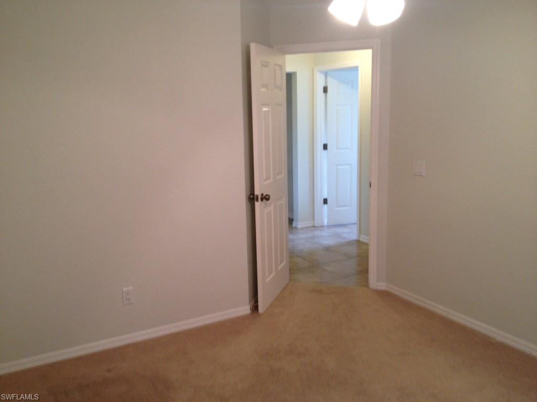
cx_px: 268
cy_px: 201
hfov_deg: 52.6
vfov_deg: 40.7
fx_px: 543
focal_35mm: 35
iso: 80
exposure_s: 1/20
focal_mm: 4.28
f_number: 2.4
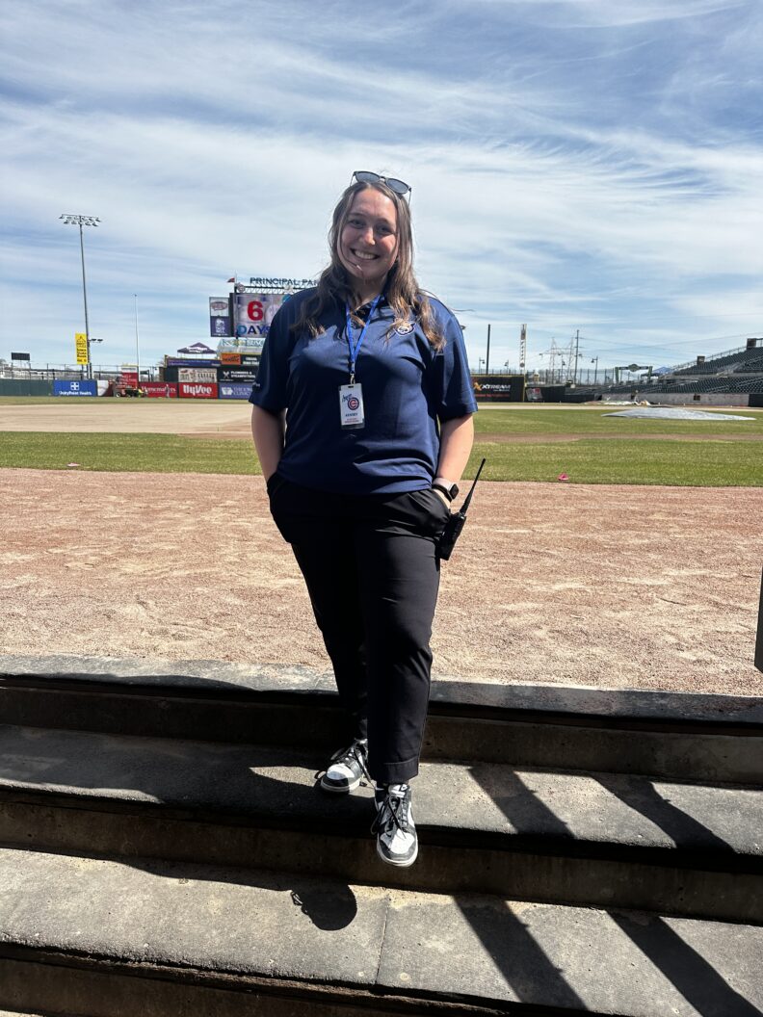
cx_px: 382
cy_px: 508
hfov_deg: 56.8
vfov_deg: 71.6
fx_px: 705
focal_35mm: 24
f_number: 1.78
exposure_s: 1/5525
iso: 80
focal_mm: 6.86
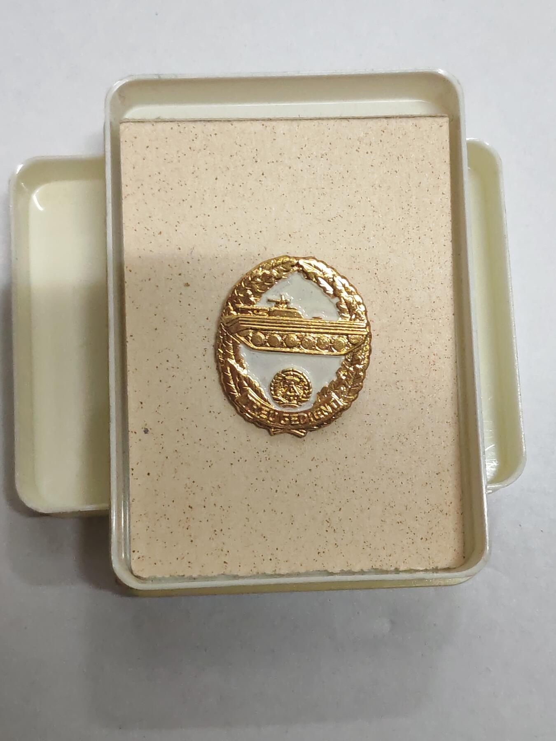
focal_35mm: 54
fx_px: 1156
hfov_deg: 27.0
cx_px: 278
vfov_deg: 35.5
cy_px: 370
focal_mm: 5.52
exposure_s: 1/50
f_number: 1.95
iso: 1000
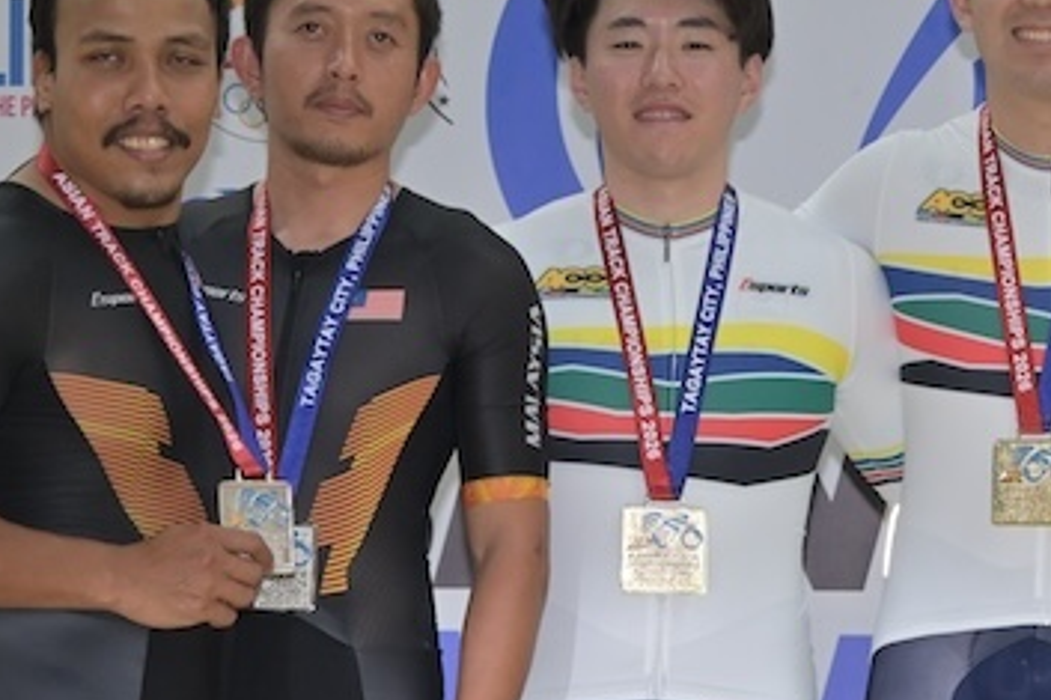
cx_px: 890
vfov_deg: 7.7
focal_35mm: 179
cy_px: 508
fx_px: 5223
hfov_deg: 11.4
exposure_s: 1/160
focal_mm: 79
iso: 1250
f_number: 8
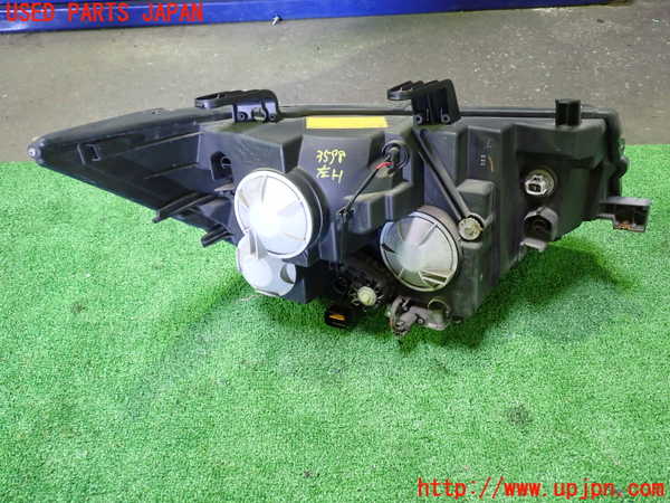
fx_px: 581
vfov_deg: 46.8
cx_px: 335
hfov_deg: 60.0
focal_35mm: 30
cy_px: 252
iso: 500
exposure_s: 1/30
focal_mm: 5.4
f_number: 2.3
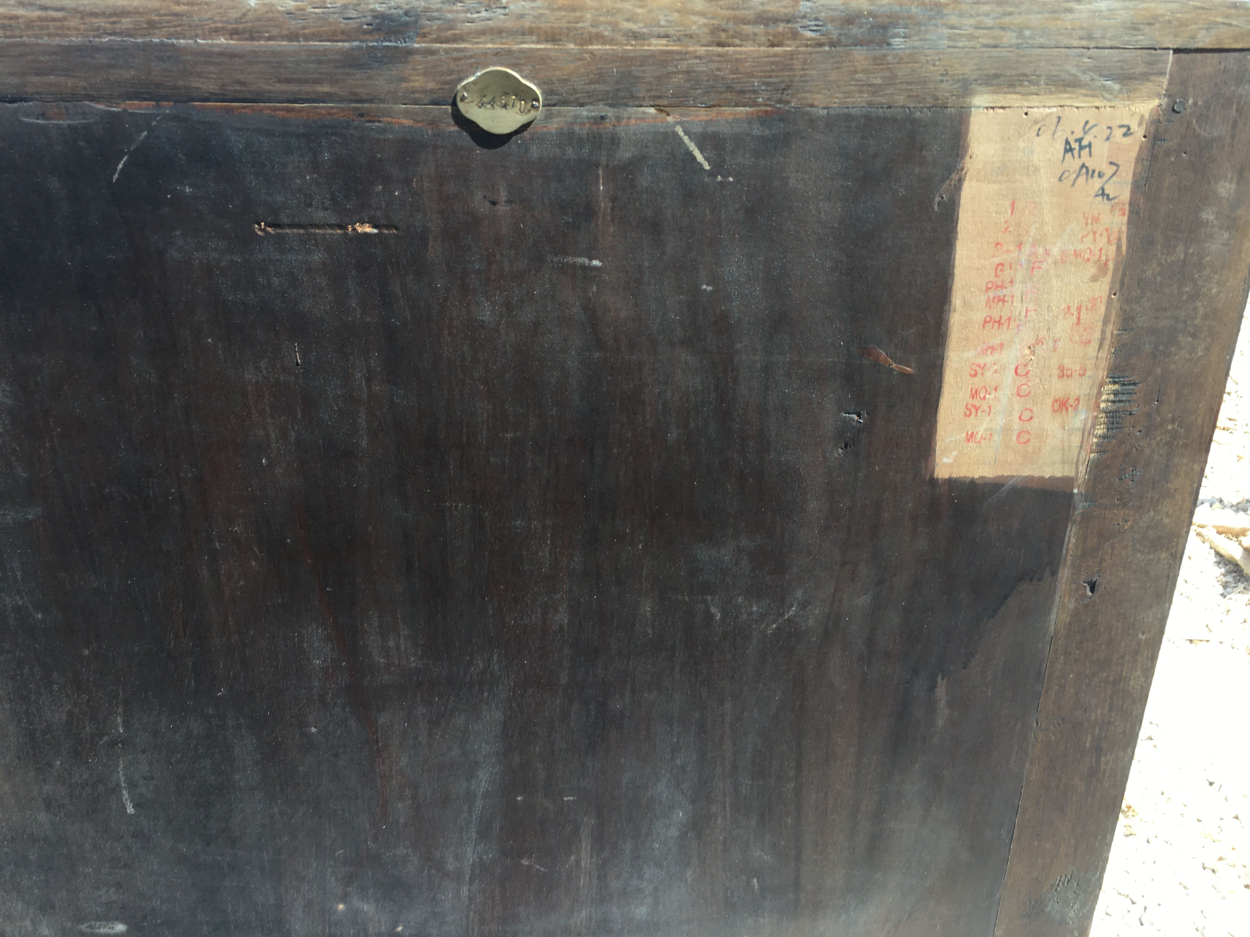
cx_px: 625
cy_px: 468
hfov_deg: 61.7
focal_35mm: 29
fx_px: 1047
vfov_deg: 48.2
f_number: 2.2
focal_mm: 4.15
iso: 25
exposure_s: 1/198
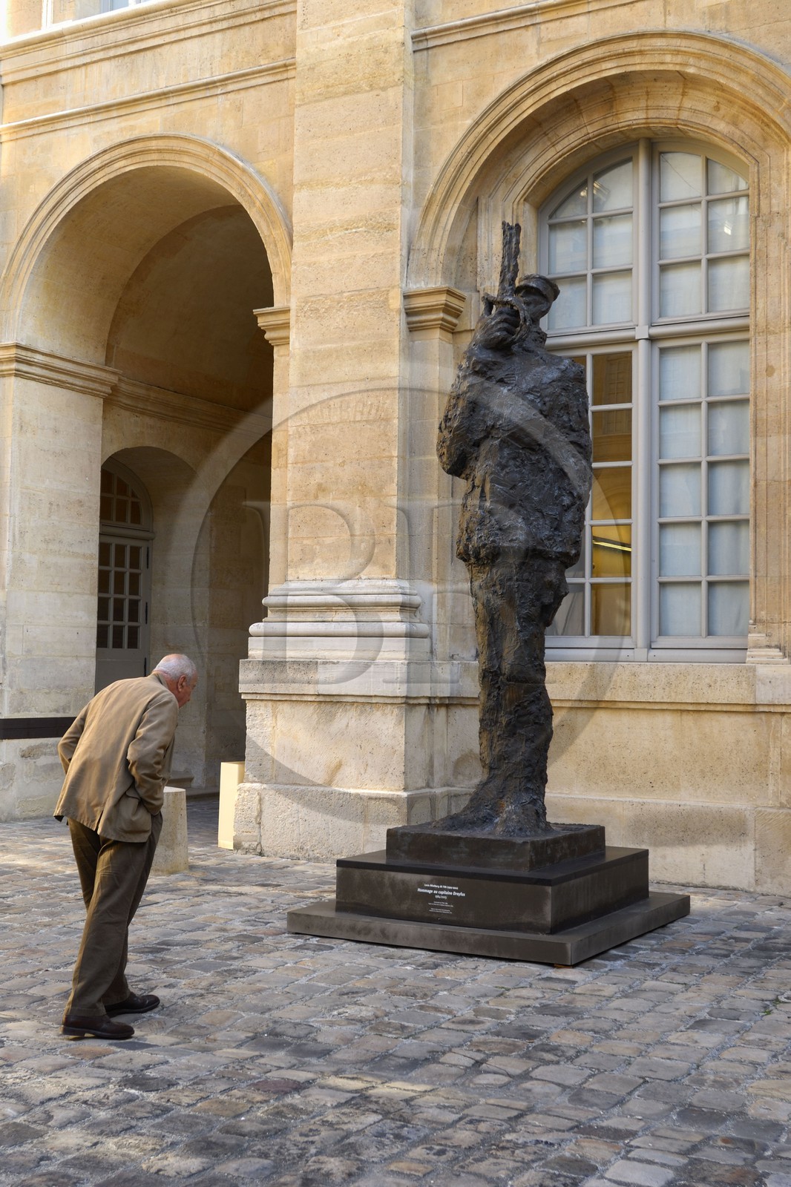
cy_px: 594
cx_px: 396
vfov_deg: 46.4
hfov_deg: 31.9
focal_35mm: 42
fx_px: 1385
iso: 100
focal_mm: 28
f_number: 4.2
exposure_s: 1/80
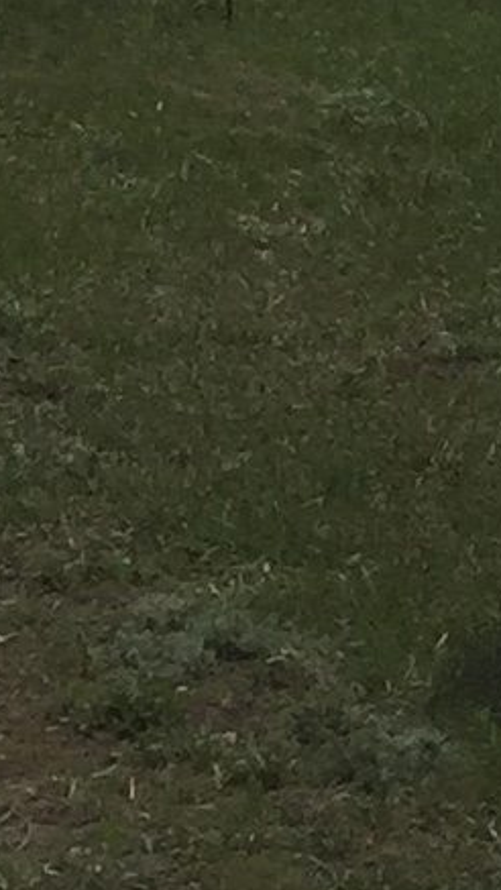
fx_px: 5570
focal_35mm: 236
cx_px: 1572
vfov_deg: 8.6
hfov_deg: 4.9
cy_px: -965
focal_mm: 4.15
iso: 32
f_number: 2.2
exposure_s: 1/7937
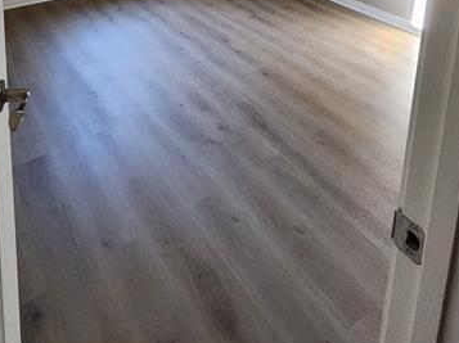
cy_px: -91
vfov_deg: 35.7
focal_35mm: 28
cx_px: 190
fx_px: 371
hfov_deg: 63.1
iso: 400
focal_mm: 2.2
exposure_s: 1/60
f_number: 2.2
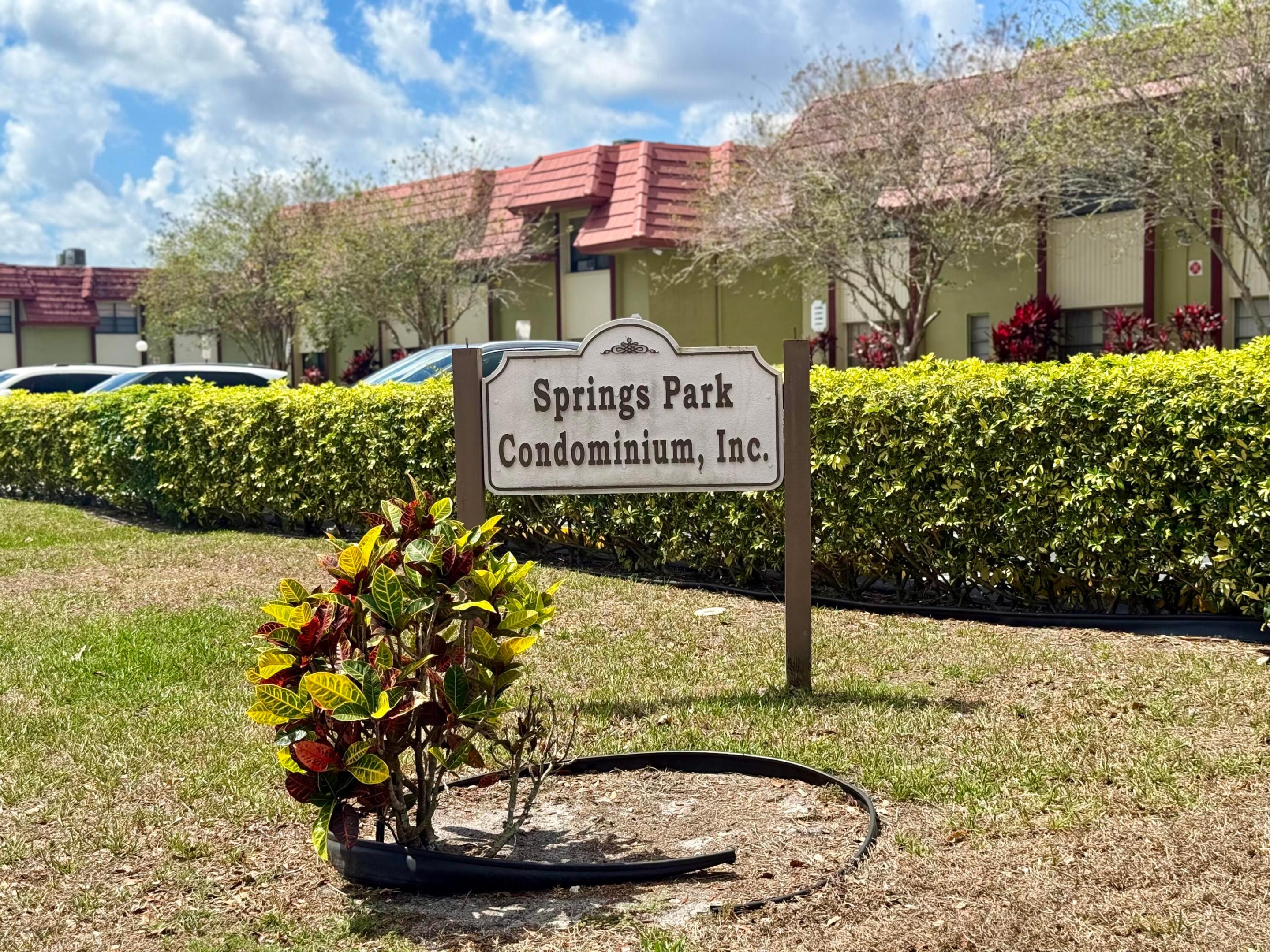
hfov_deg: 39.7
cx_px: 635
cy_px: 476
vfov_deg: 30.3
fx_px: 1761
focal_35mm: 48
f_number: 1.78
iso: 80
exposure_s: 1/4587
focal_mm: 6.76
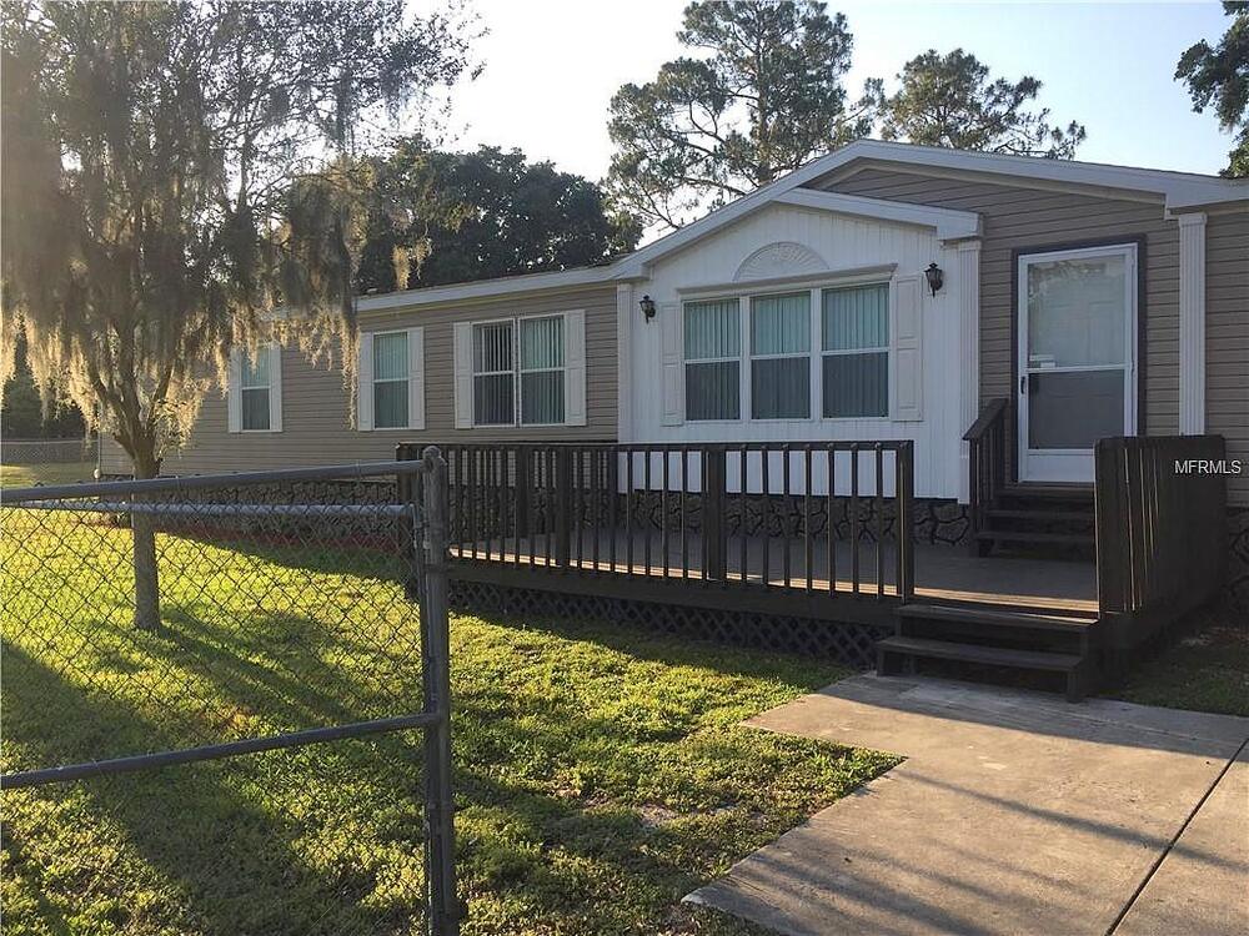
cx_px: 624
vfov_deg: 48.2
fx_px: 1046
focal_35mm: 29
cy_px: 468
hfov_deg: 61.7
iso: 32
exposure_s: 1/549
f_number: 2.2
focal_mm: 4.15
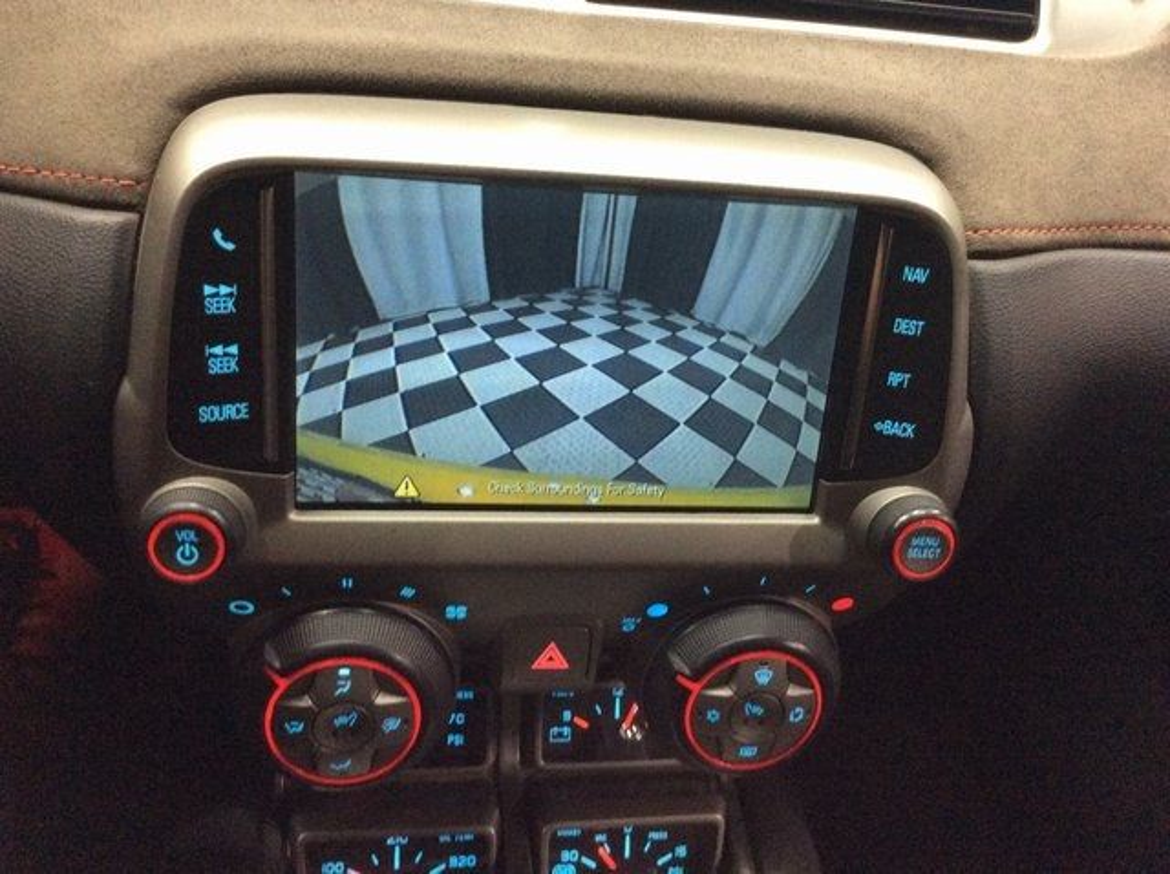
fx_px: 1080
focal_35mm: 32
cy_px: 437
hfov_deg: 56.9
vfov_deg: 44.1
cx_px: 585
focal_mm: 3.3
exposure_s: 1/24
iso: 250
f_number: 2.4
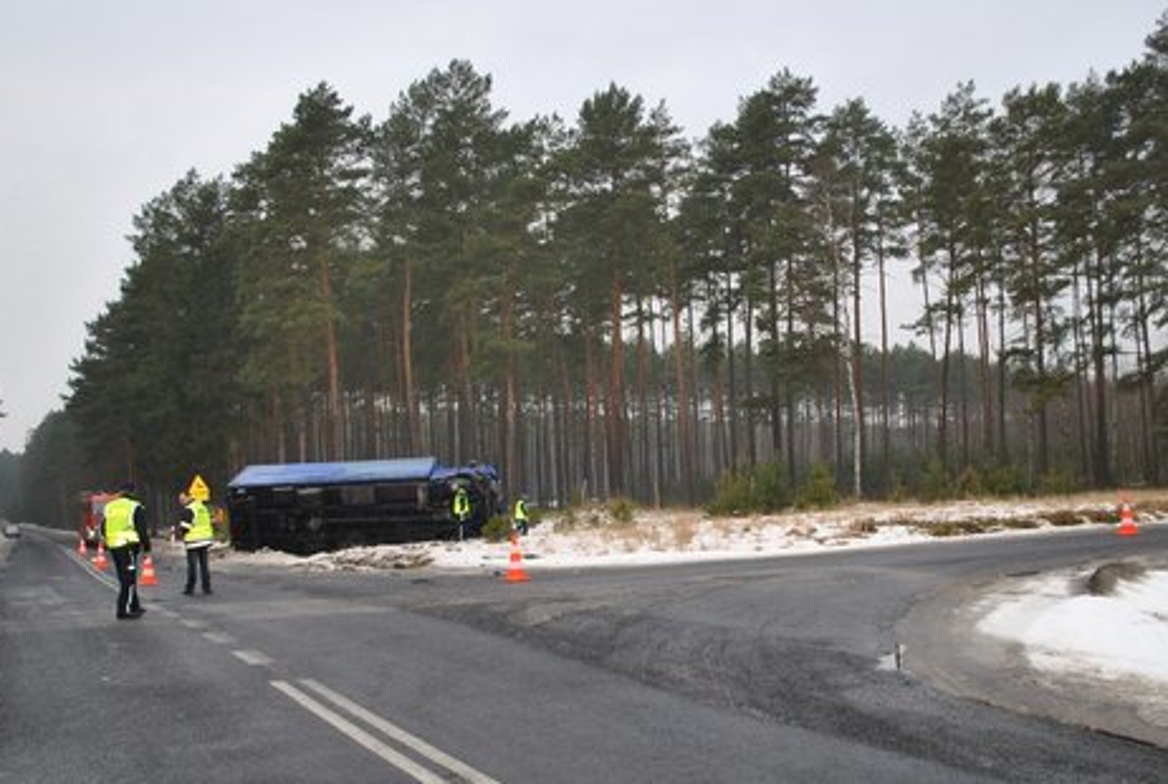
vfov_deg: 35.0
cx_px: 584
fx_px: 1235
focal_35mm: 38
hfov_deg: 50.6
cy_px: 488
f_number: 3.5
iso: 100
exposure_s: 1/200
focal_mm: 18
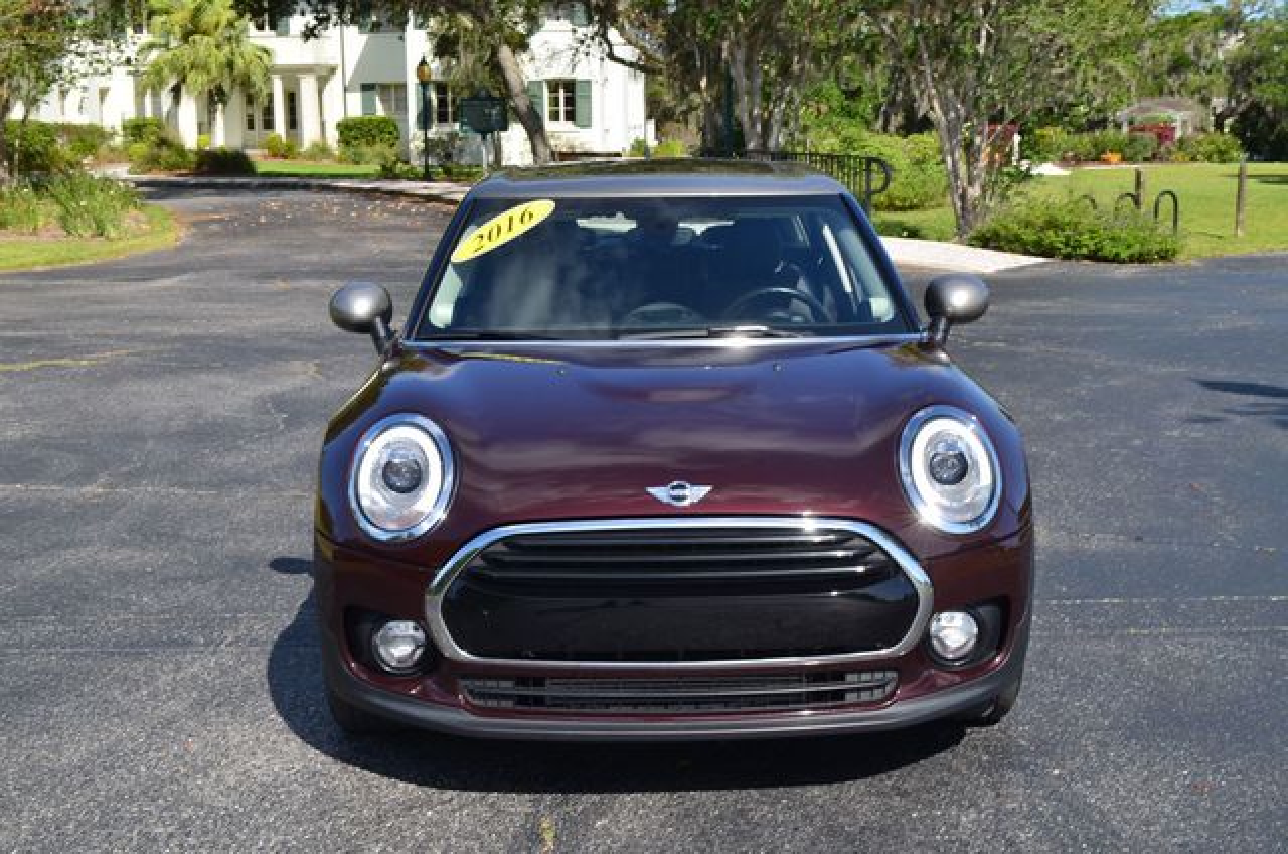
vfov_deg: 26.4
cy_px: 427
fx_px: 1821
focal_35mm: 51
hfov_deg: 39.0
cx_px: 644
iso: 125
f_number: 11
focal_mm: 34
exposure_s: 1/125
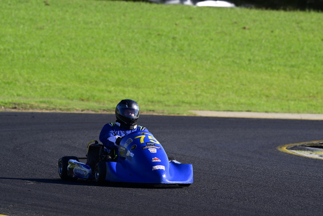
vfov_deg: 3.1
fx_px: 4039
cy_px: 108
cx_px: 162
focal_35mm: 450
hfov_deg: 4.6
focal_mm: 450
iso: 640
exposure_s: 1/640
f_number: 11
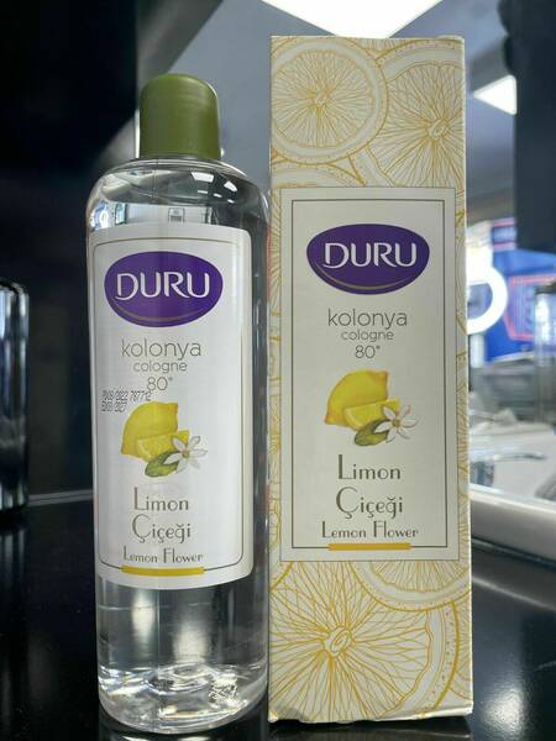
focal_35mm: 26
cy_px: 370
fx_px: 557
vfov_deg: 67.3
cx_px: 278
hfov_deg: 53.1
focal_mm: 4.2
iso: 64
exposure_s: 1/121
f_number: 1.6
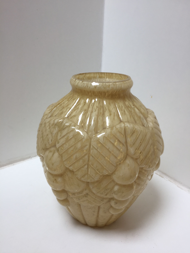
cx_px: 95
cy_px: 126
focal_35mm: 29
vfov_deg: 61.7
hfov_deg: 48.2
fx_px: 212
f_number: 2.2
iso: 32
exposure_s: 1/50
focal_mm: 4.15
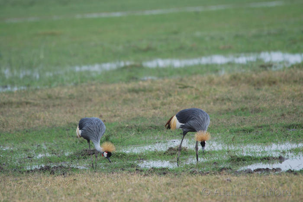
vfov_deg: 2.6
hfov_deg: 3.8
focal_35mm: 540
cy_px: 101
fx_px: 4549
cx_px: 152
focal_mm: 360
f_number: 5.6
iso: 160
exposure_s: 1/500
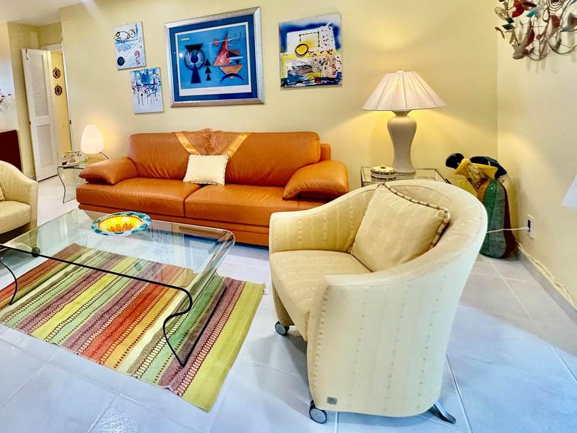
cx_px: 153
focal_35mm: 21
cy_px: 118
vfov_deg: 60.6
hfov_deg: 74.1
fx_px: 350
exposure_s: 1/120
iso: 200
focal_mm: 2.22
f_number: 2.2
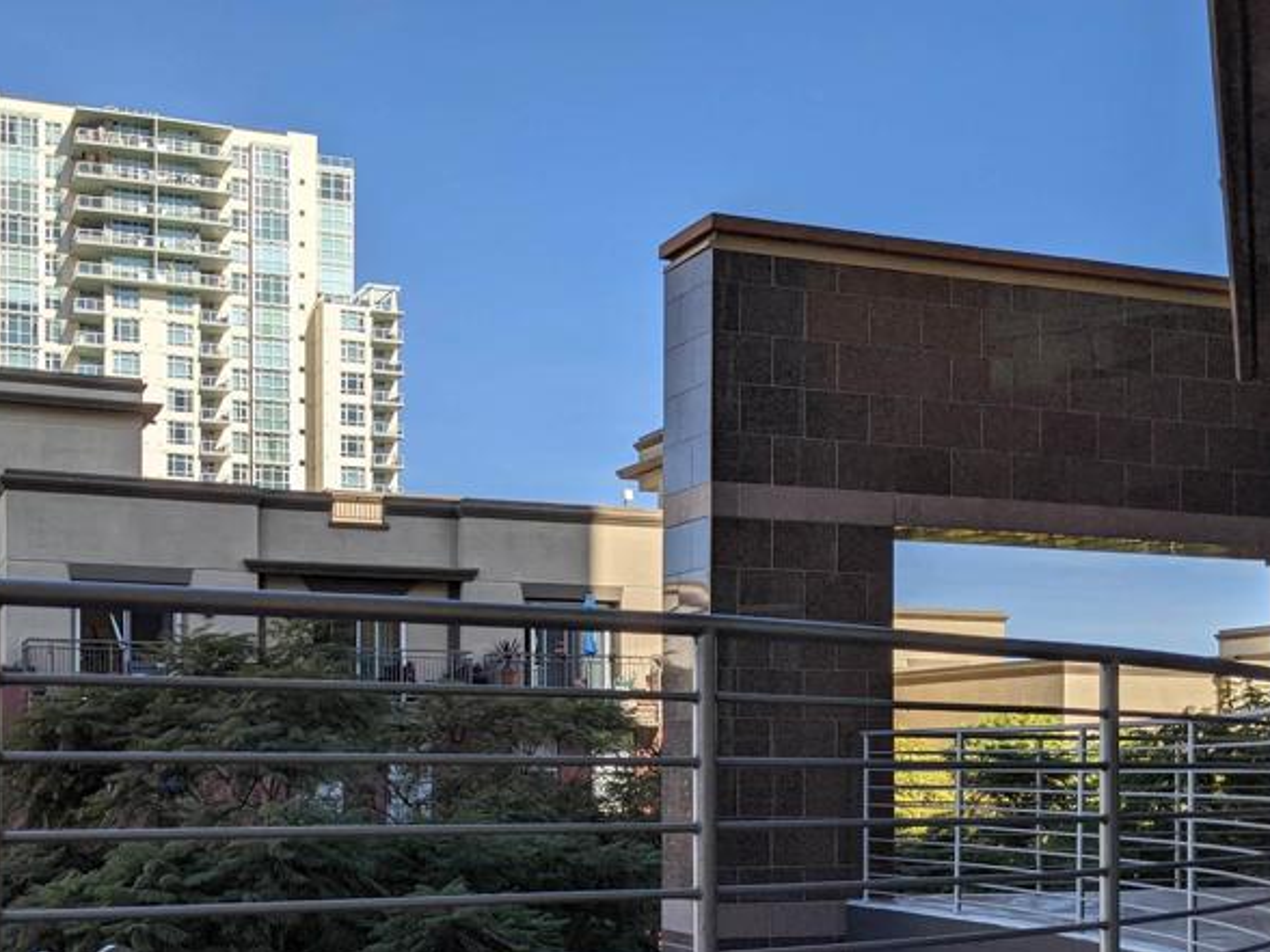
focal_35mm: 47
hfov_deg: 40.1
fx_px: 1724
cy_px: 758
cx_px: 460
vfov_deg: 30.2
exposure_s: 1/3906
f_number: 1.73
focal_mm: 4.38
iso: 62
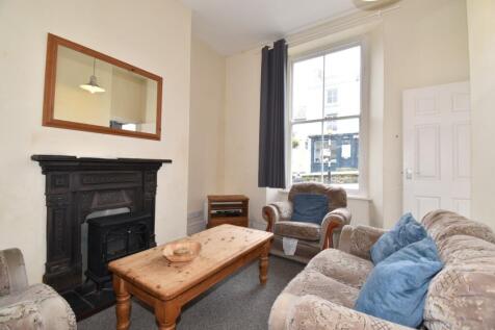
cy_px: 165
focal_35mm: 15
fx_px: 206
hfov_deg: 100.4
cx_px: 248
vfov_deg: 77.3
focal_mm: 10
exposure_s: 1/8
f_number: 9
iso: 100
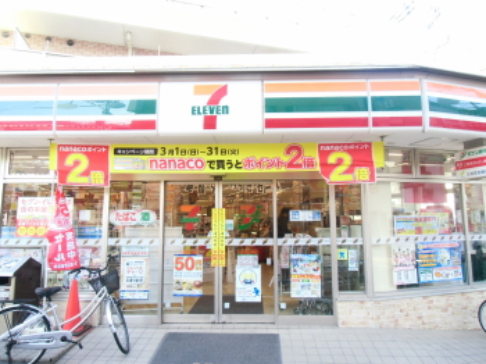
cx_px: 243
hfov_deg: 71.6
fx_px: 337
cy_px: 182
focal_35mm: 24
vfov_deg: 56.8
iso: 200
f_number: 3
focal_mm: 4.24
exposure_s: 1/100
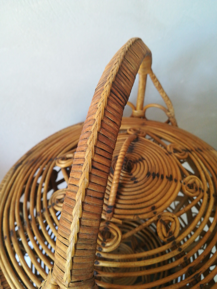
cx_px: 108
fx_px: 217
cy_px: 144
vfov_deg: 67.3
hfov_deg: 53.1
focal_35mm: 26
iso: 250
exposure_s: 1/33.3
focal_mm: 3.83
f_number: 2.2
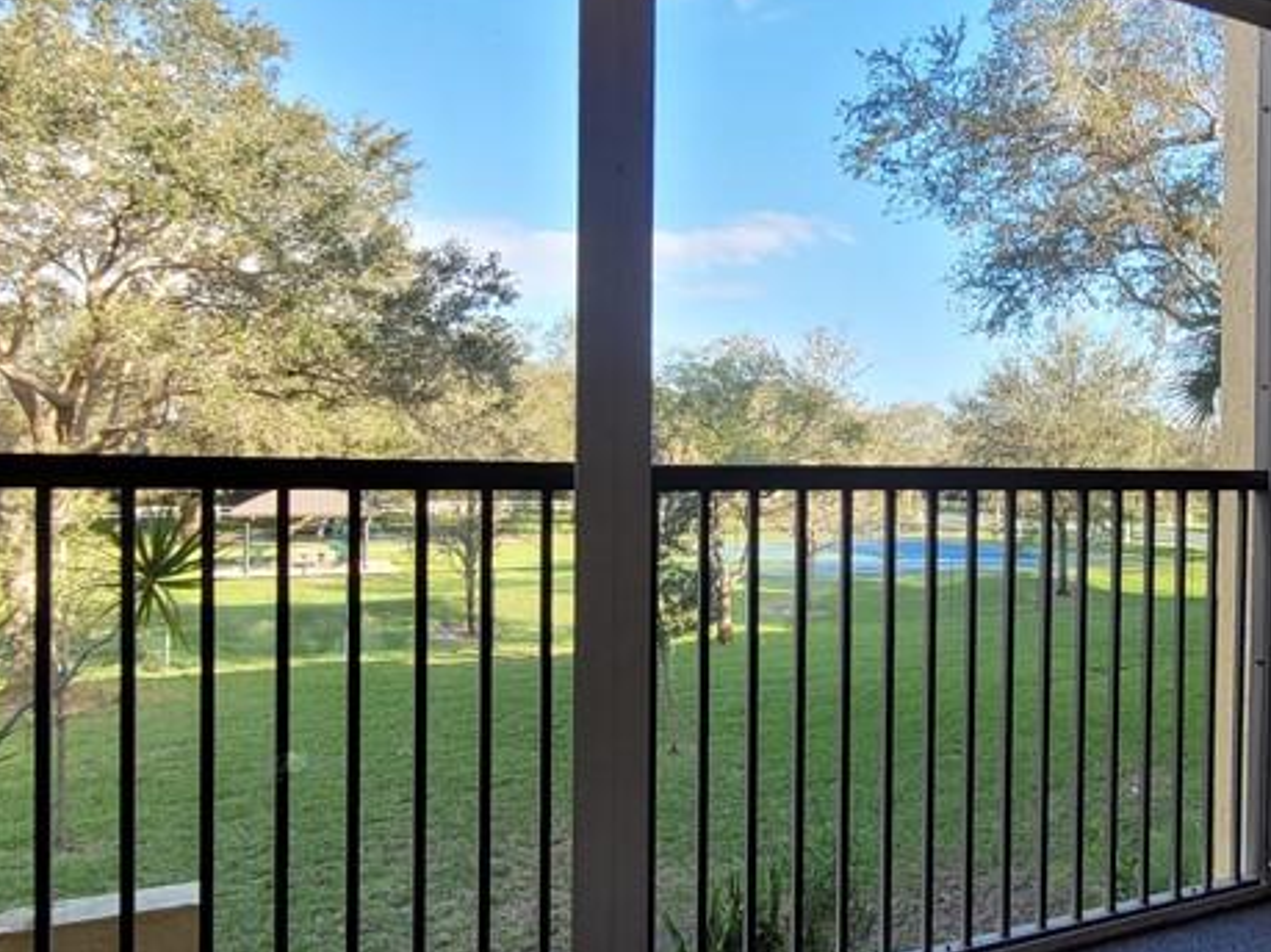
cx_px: 900
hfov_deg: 59.4
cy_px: 490
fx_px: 1065
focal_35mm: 29
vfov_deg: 48.2
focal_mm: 1.74
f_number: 2.2
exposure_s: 1/134
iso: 40
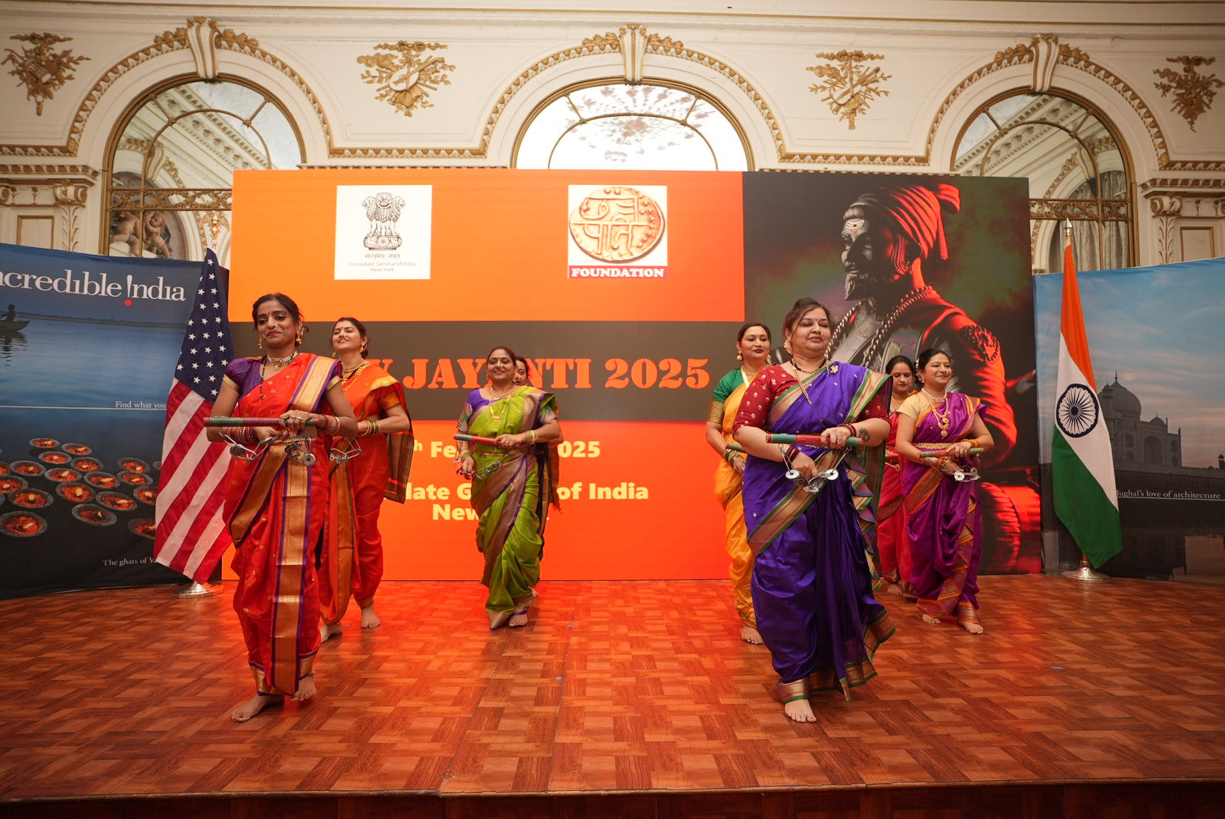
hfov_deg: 86.9
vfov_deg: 64.6
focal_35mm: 19
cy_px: 410
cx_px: 612
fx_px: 647
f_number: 2.8
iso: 800
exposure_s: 1/160
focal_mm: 19
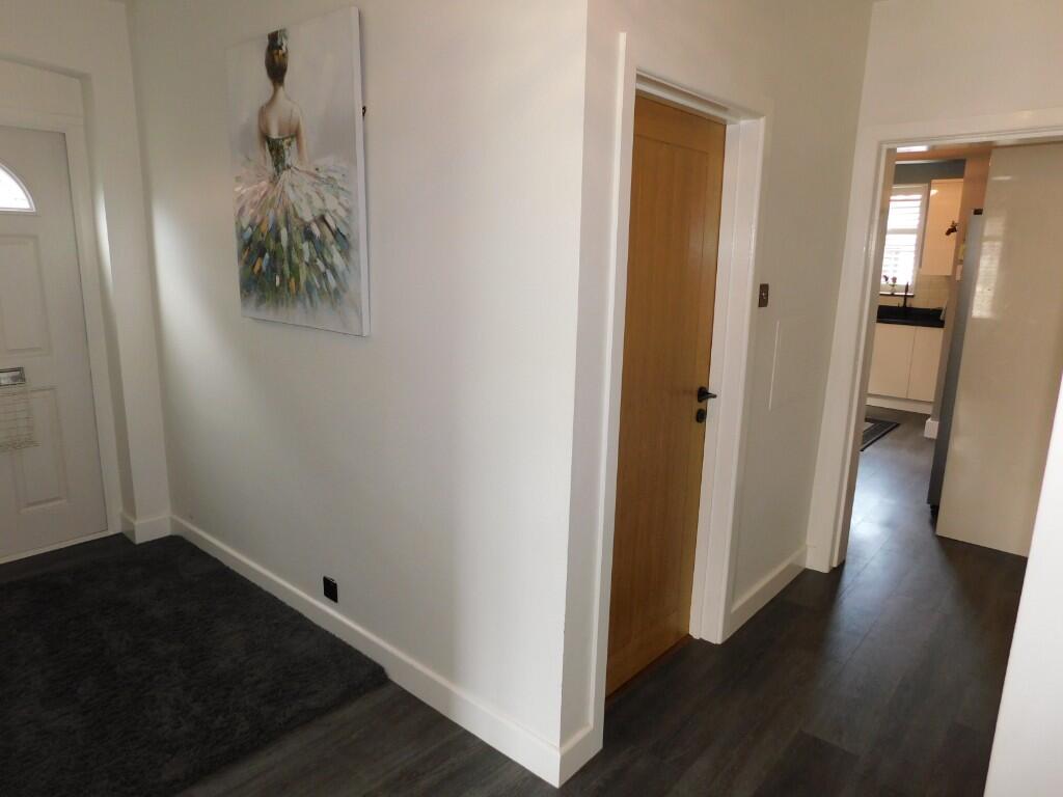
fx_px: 706
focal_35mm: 23
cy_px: 398
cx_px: 532
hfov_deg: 73.9
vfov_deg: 58.9
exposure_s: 1/30
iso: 200
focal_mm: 4
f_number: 3
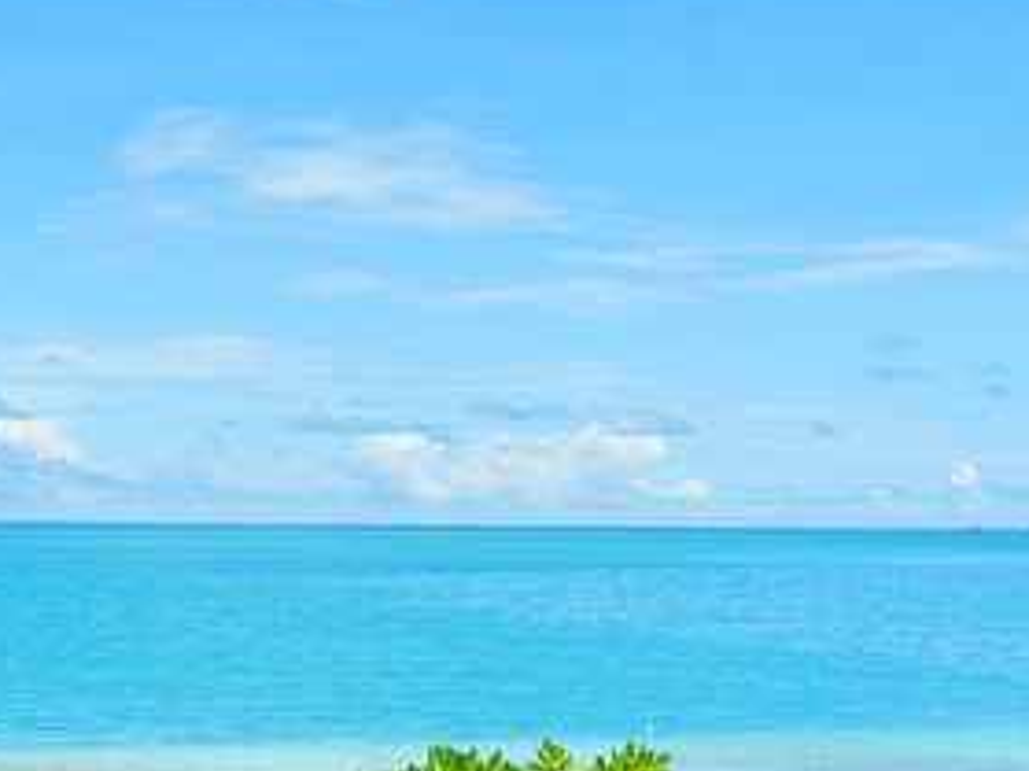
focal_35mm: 86
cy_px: 325
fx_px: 2555
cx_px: 302
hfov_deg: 22.6
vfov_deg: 17.1
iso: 160
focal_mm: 10.9
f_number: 4.5
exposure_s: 1/1250
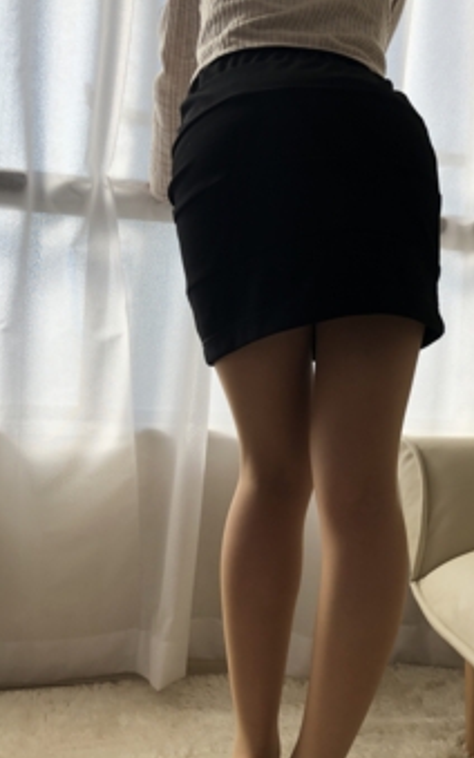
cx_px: 326
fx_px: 723
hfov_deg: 35.8
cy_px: 351
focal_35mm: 35
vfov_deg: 55.3
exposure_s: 1/558
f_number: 1.8
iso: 20
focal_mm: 3.99
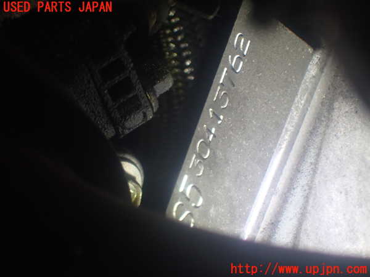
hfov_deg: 19.6
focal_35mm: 100
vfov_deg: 14.8
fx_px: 1069
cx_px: 185
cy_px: 138
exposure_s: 1/100
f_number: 4.9
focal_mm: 18
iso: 400
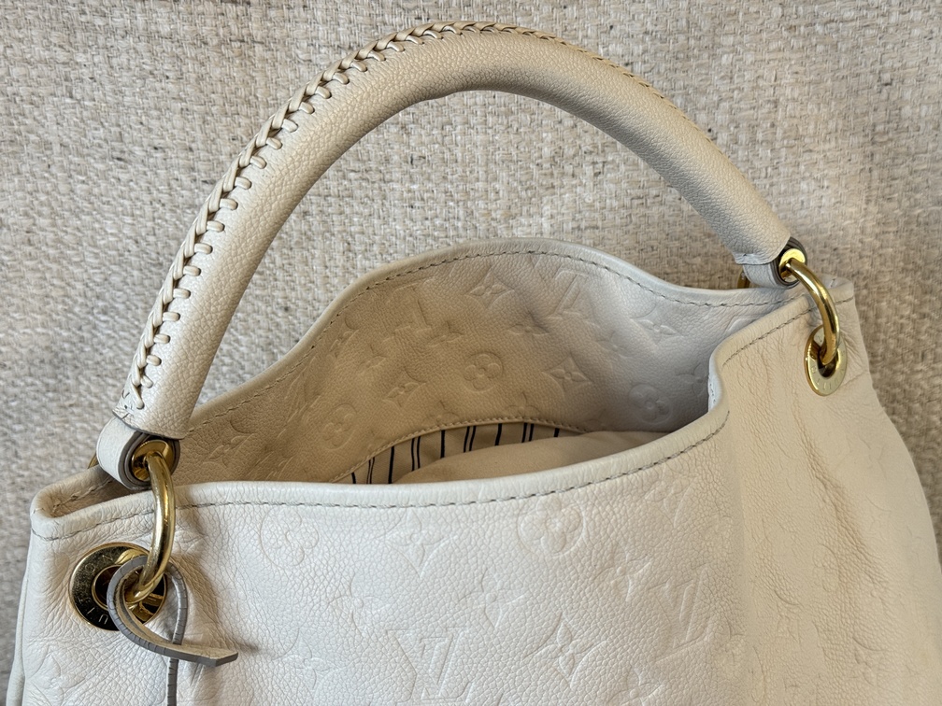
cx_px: 471
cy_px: 353
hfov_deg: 39.7
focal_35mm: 48
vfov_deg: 30.3
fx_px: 1306
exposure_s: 1/50
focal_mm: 6.76
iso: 100
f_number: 1.78
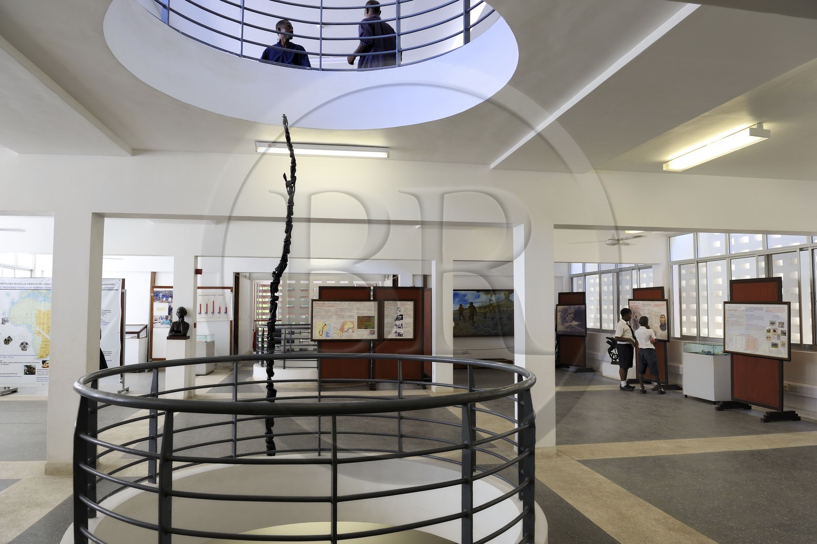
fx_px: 544
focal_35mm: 24
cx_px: 408
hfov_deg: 73.8
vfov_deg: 53.1
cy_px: 272
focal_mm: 24
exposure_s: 1/40
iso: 200
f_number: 5
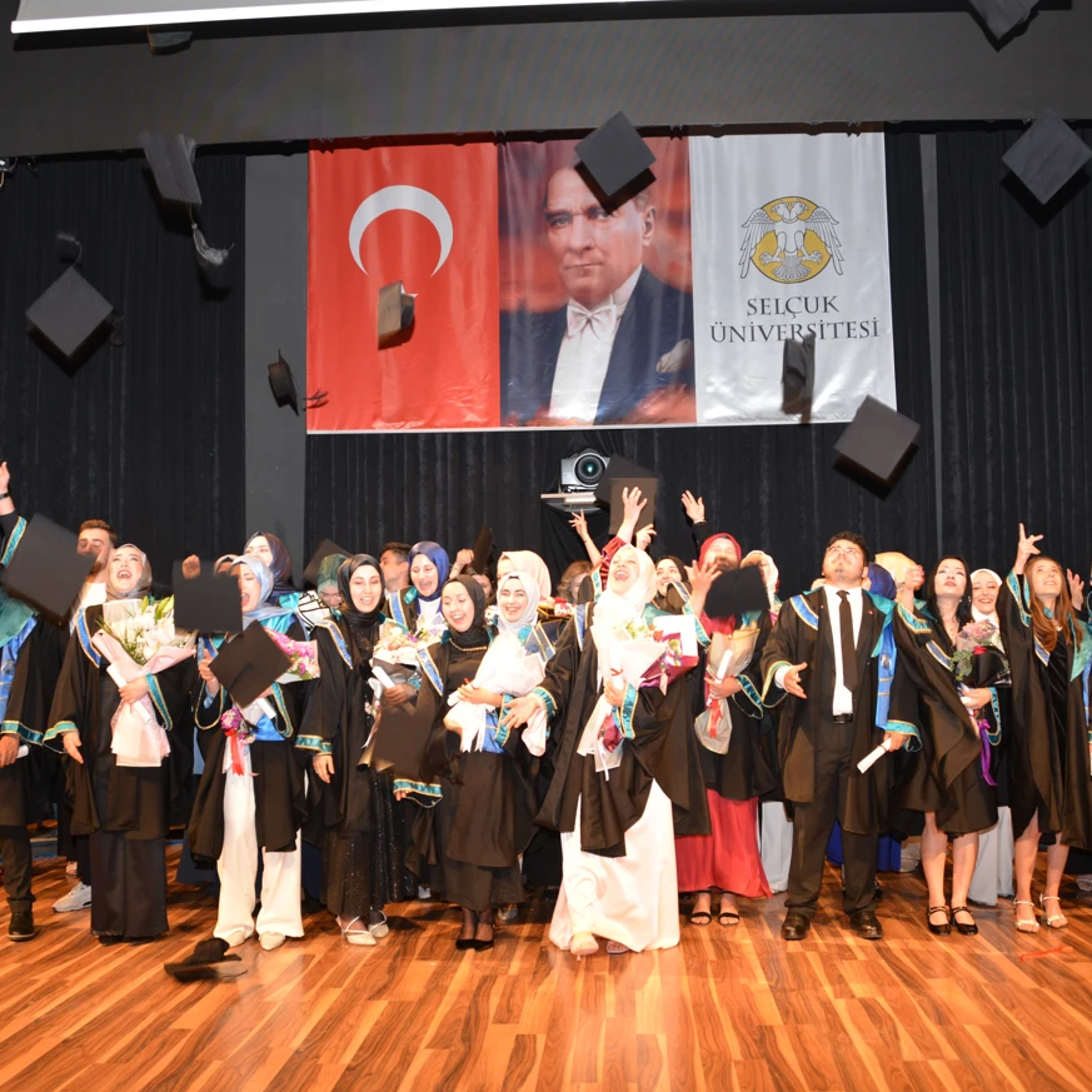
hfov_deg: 46.0
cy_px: 549
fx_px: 1285
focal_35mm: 36
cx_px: 590
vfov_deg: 46.0
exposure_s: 1/60
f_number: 4
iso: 800
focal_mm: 28
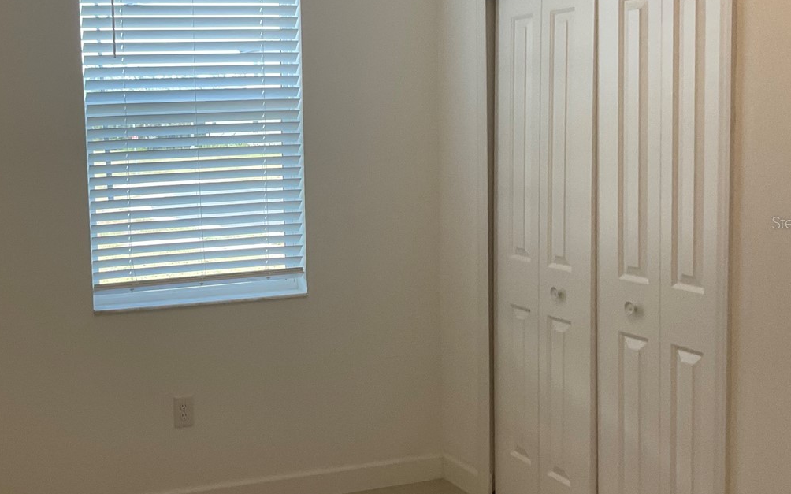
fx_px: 1056
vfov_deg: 26.3
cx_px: 216
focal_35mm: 49
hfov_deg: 40.1
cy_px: 222
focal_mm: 3
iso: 64
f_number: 1.8
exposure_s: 1/120
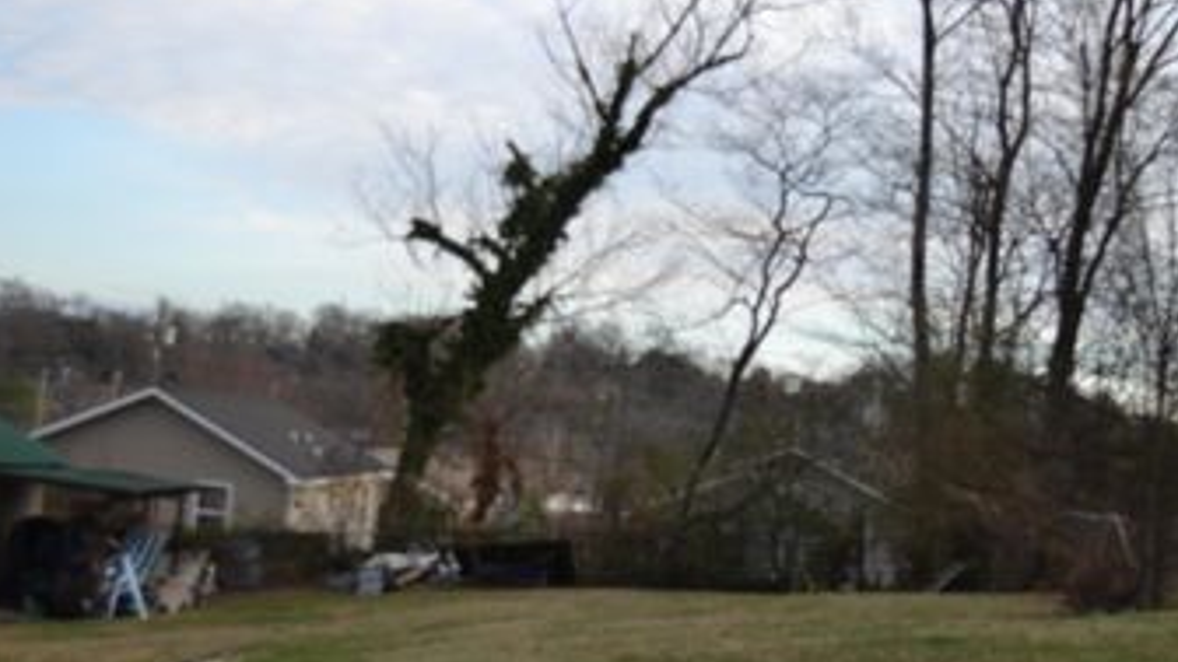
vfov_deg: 17.8
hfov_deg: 31.0
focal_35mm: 68
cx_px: 722
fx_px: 2117
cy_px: 366
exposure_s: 1/200
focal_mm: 29
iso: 100
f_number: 4.5
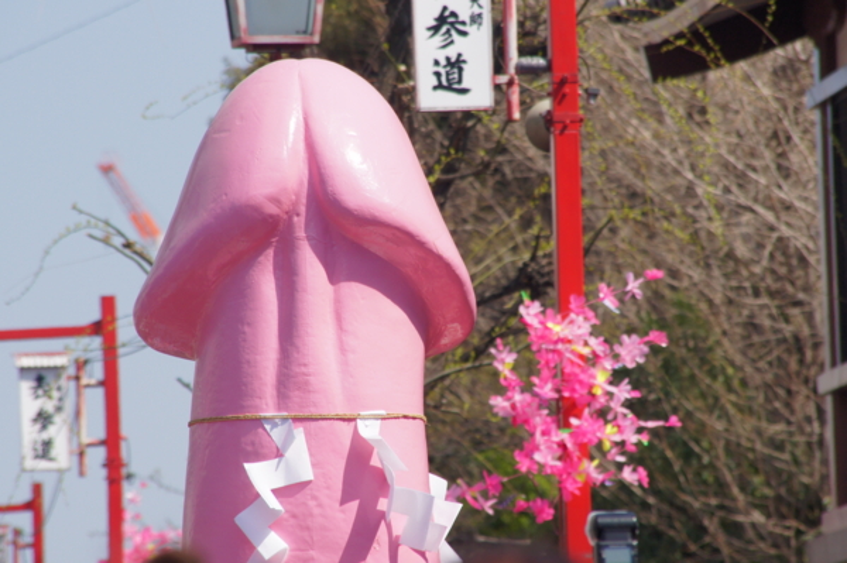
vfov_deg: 3.3
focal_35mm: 420
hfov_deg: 4.9
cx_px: 424
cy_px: 282
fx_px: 9873
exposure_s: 1/640
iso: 200
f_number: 9
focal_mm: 200
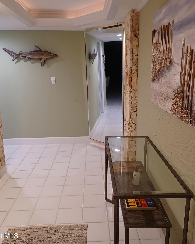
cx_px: 104
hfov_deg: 44.5
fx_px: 238
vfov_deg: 54.2
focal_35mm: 33
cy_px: 123
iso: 320
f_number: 1.8
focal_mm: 4.6
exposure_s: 1/30
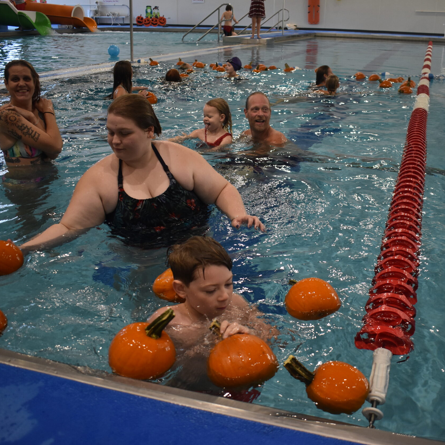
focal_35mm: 39
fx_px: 567
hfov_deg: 42.7
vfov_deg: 42.8
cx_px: 253
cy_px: 221
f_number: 3.5
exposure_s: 1/250
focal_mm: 20
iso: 800
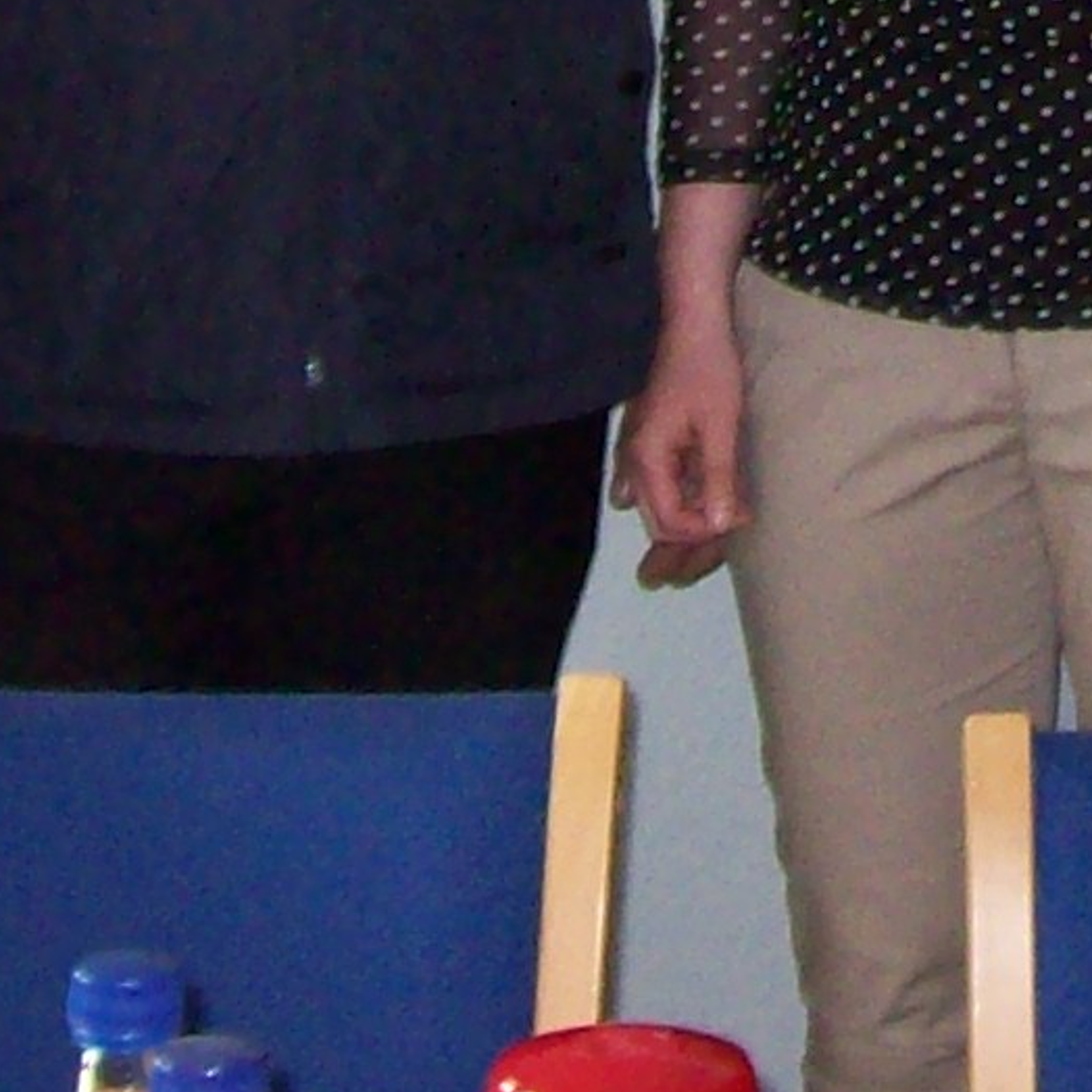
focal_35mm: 173
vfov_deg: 9.6
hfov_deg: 9.9
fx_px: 6174
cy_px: -829
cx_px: 1505
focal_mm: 6
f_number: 2.7
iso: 200
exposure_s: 1/64
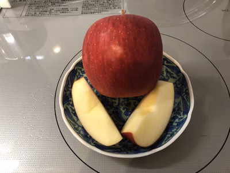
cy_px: 86
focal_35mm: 28
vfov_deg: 49.7
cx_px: 115
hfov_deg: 63.4
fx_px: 186
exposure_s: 1/15
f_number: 1.8
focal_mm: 3.99
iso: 40
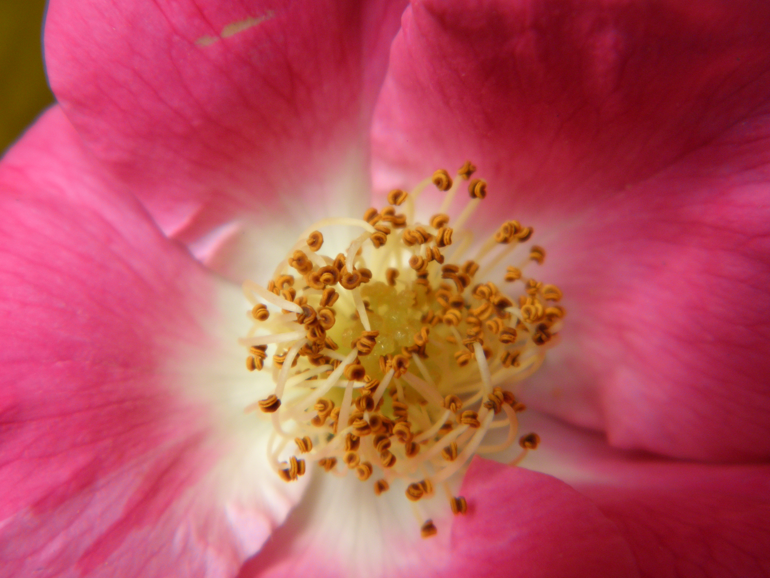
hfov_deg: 24.4
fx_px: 1780
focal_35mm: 80
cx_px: 385
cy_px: 289
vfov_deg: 18.4
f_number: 4.4
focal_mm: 14.3
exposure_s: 1/50
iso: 100
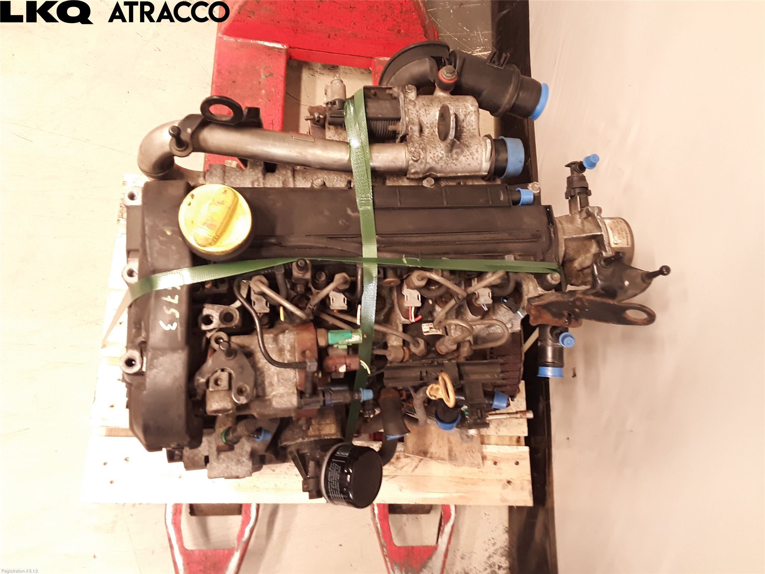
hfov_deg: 63.4
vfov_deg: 49.7
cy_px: 287
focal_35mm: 28
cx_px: 382
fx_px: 619
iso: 100
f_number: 1.9
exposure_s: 1/17
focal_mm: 2.91
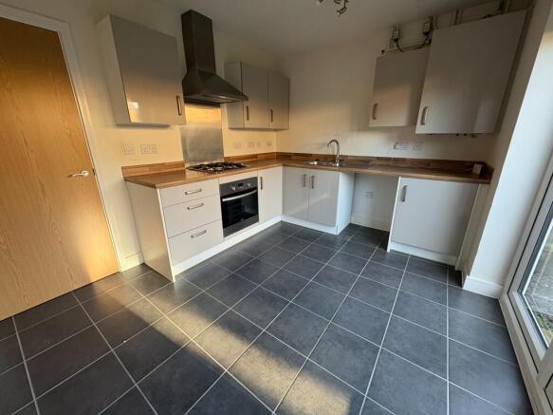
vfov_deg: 85.7
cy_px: 208
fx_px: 224
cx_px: 276
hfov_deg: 102.1
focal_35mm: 14
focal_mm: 2.22
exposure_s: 1/99
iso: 200
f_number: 2.2
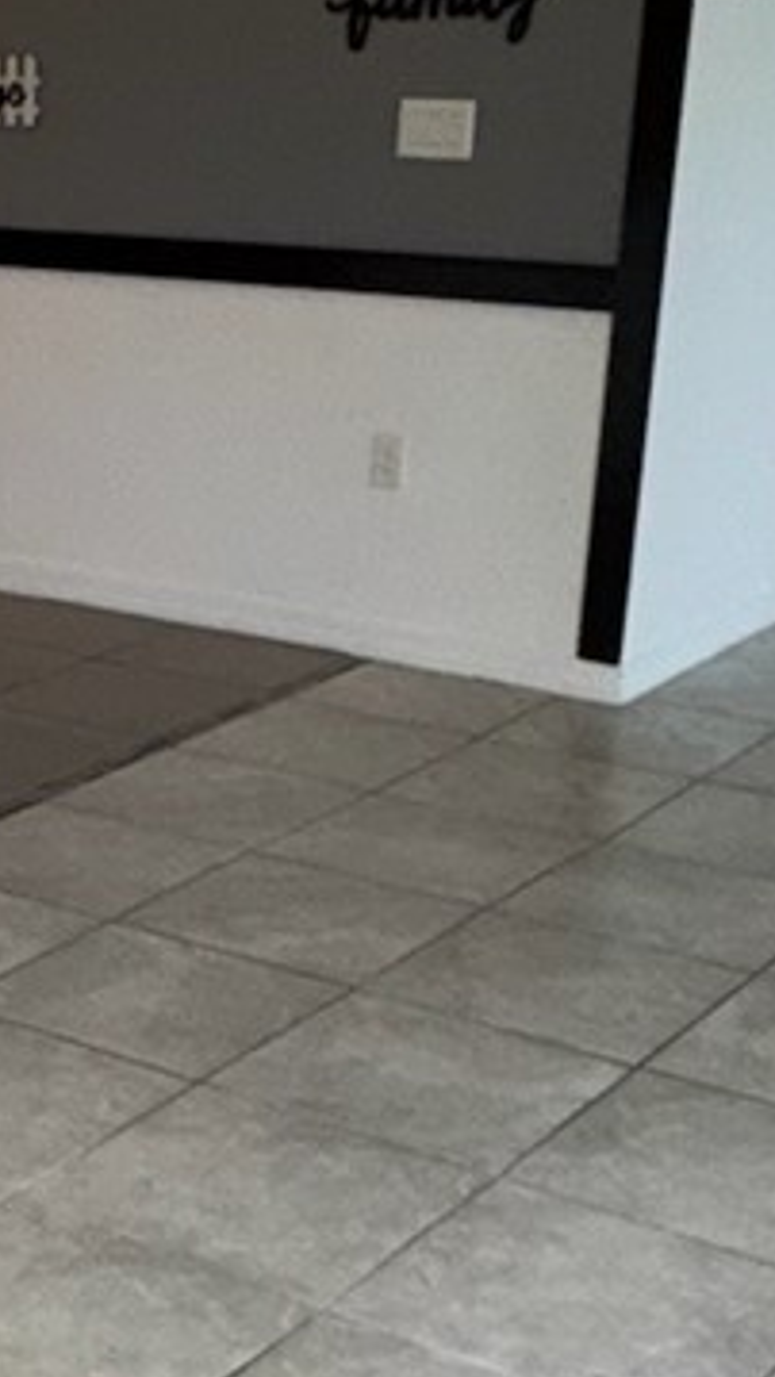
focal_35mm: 68
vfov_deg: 30.9
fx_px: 2484
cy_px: 867
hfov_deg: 16.3
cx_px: -357
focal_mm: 2.22
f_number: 2.2
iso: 64
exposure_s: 1/122
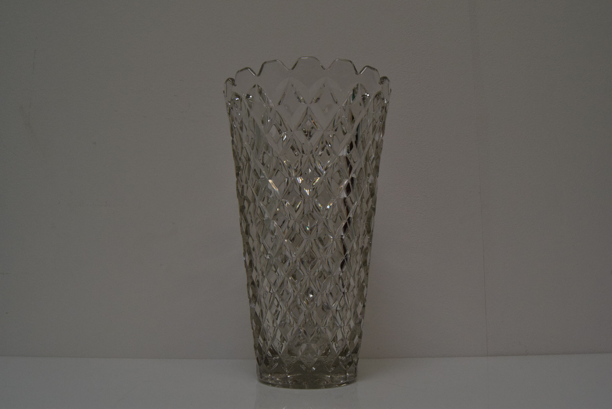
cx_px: 306
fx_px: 510
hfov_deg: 61.9
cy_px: 204
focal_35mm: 30
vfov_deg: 43.7
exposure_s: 1/400
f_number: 10
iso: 1600
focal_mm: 20
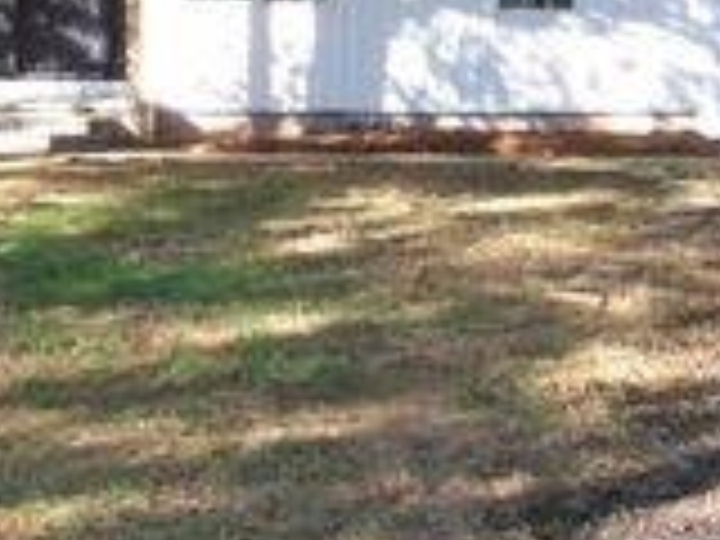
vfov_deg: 14.4
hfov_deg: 19.1
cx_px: 297
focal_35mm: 103
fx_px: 2142
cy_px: 209
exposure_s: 1/320
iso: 400
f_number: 5.6
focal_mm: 5.85
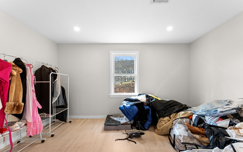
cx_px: 125
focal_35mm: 16
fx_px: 106
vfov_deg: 71.2
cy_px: 83
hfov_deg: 97.9
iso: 3200
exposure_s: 1/20
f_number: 11
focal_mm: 14.9
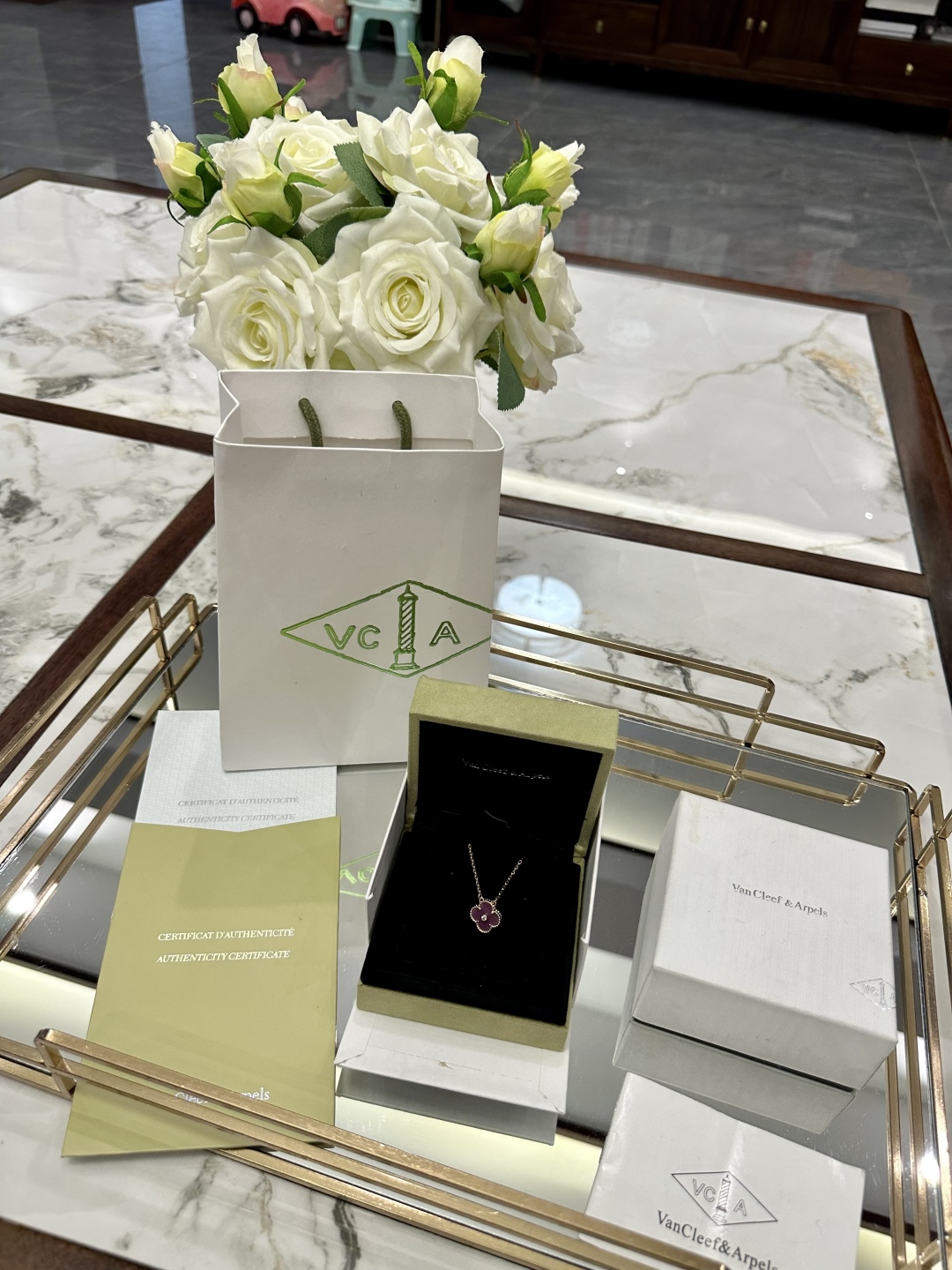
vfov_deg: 71.6
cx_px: 476
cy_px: 635
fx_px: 880
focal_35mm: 24
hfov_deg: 56.8
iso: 160
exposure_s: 1/100
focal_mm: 6.86
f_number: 1.78
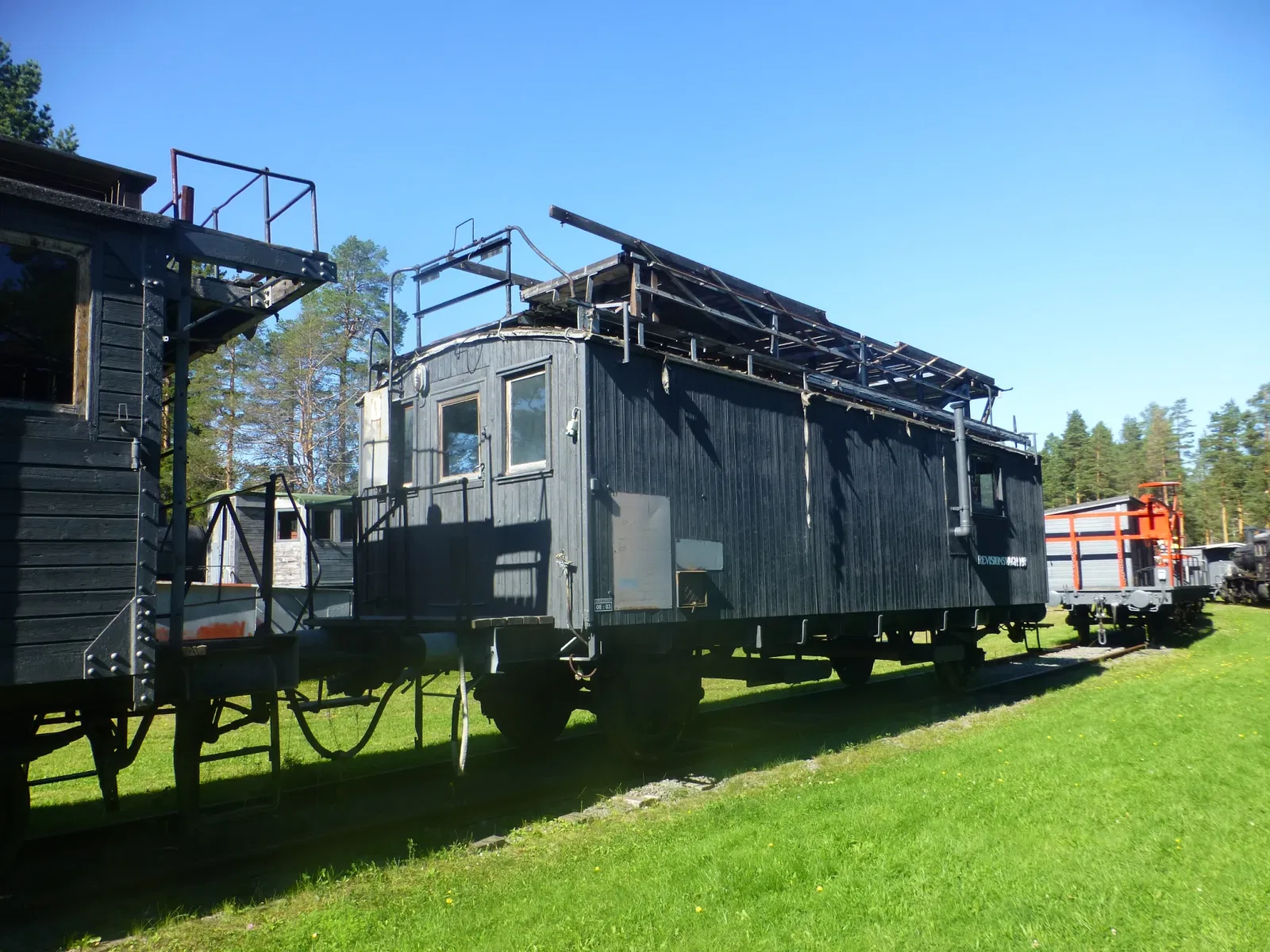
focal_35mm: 25
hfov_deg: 69.4
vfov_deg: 54.9
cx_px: 635
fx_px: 917
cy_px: 476
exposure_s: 1/320
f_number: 4
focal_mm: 4.4
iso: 100
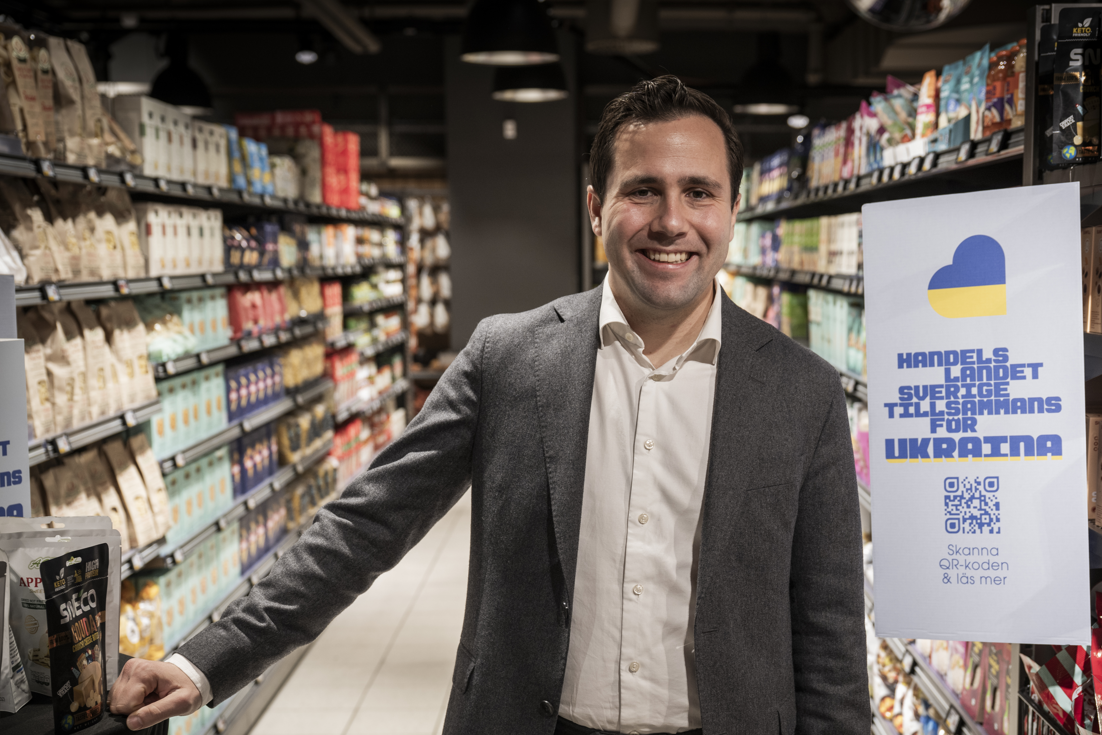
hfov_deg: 38.8
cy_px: 473
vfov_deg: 26.4
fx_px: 1561
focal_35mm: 51
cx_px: 642
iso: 400
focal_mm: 38
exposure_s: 1/60
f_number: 3.5
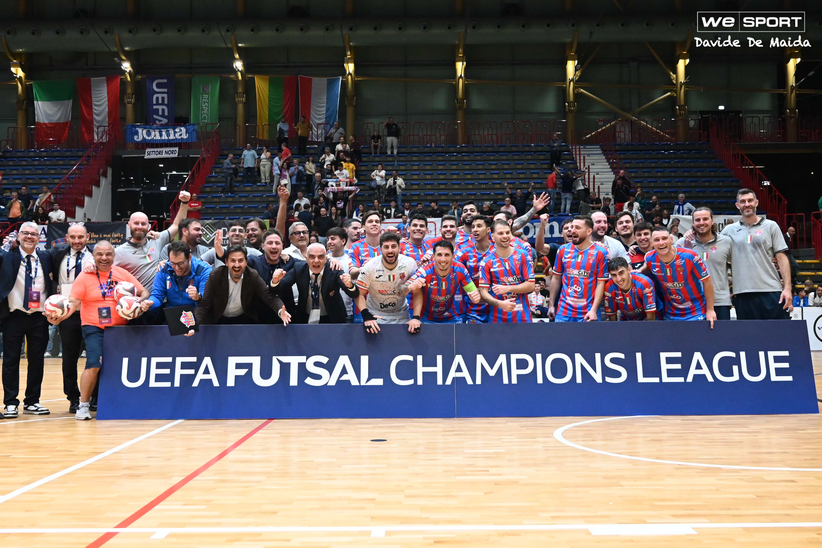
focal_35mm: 36
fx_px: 822
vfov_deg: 36.9
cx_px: 411
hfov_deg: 53.1
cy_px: 274
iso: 6400
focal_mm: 24
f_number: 4
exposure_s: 1/640
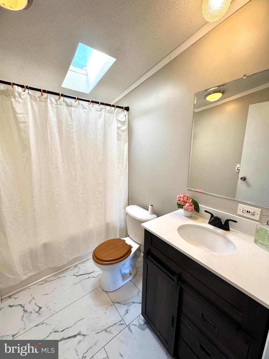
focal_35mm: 14
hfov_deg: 85.7
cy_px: 180
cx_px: 134
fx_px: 145
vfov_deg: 102.1
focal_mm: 2.22
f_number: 2.2
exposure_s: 1/120
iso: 160
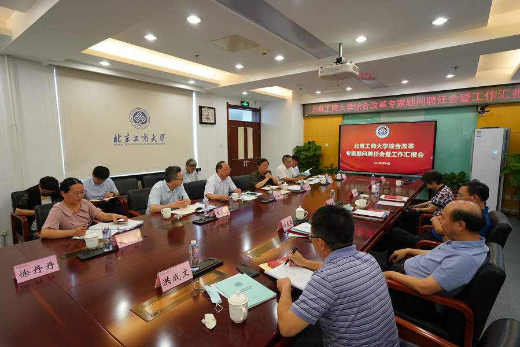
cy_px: 174
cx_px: 260
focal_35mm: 18
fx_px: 260
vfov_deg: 67.4
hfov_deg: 90.0
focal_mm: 18
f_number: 6.3
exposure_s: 1/60
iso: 1600
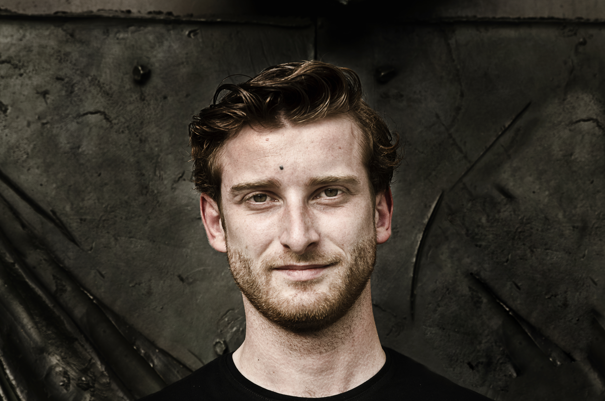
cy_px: 200
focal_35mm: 98
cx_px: 302
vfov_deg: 14.0
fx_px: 1635
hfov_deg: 21.0
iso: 200
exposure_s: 1/125
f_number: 4.8
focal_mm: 65
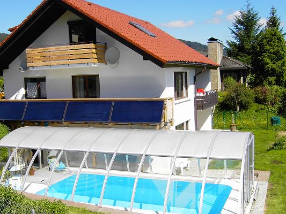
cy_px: 107
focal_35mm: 42
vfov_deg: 34.4
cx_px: 122
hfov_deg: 44.7
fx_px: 347
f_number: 6.7
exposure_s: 1/400
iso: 100
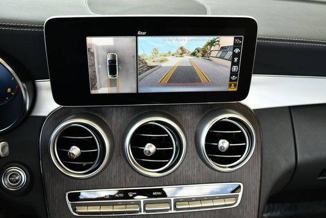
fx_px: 363
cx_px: 163
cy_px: 109
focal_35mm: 40
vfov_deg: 33.5
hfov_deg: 48.4
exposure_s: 1/250
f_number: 3.8
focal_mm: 20
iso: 450
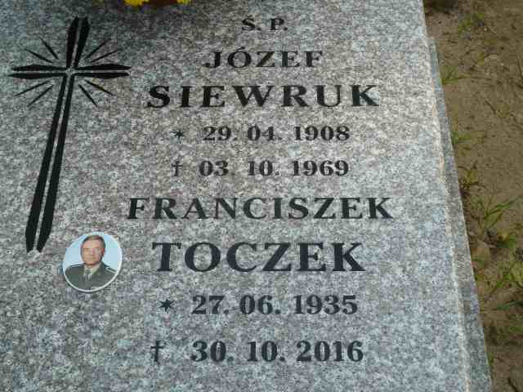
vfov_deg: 21.9
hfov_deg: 29.0
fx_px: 1012
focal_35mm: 67
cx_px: 262
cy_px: 196
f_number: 4.1
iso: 80
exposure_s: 1/250
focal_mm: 11
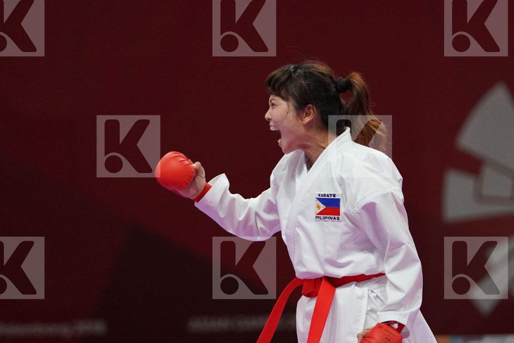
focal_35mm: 420
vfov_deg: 3.3
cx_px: 244
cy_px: 146
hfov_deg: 4.9
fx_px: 5997
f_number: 4
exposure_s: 1/1000
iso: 3200
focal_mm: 234
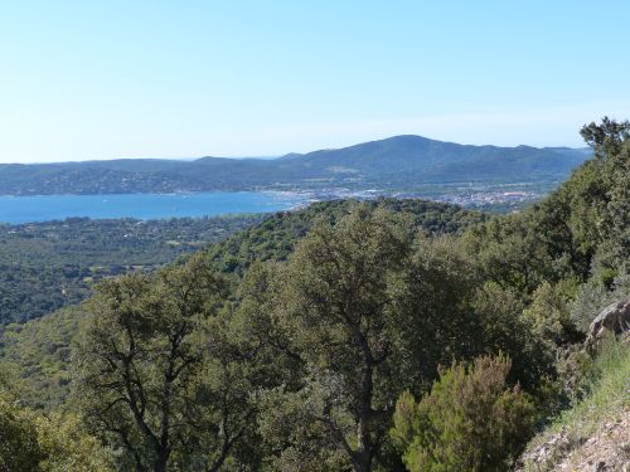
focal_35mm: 56
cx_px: 315
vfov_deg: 26.1
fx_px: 1019
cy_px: 236
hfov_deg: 34.3
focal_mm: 10.1
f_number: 4
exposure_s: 1/800
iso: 160
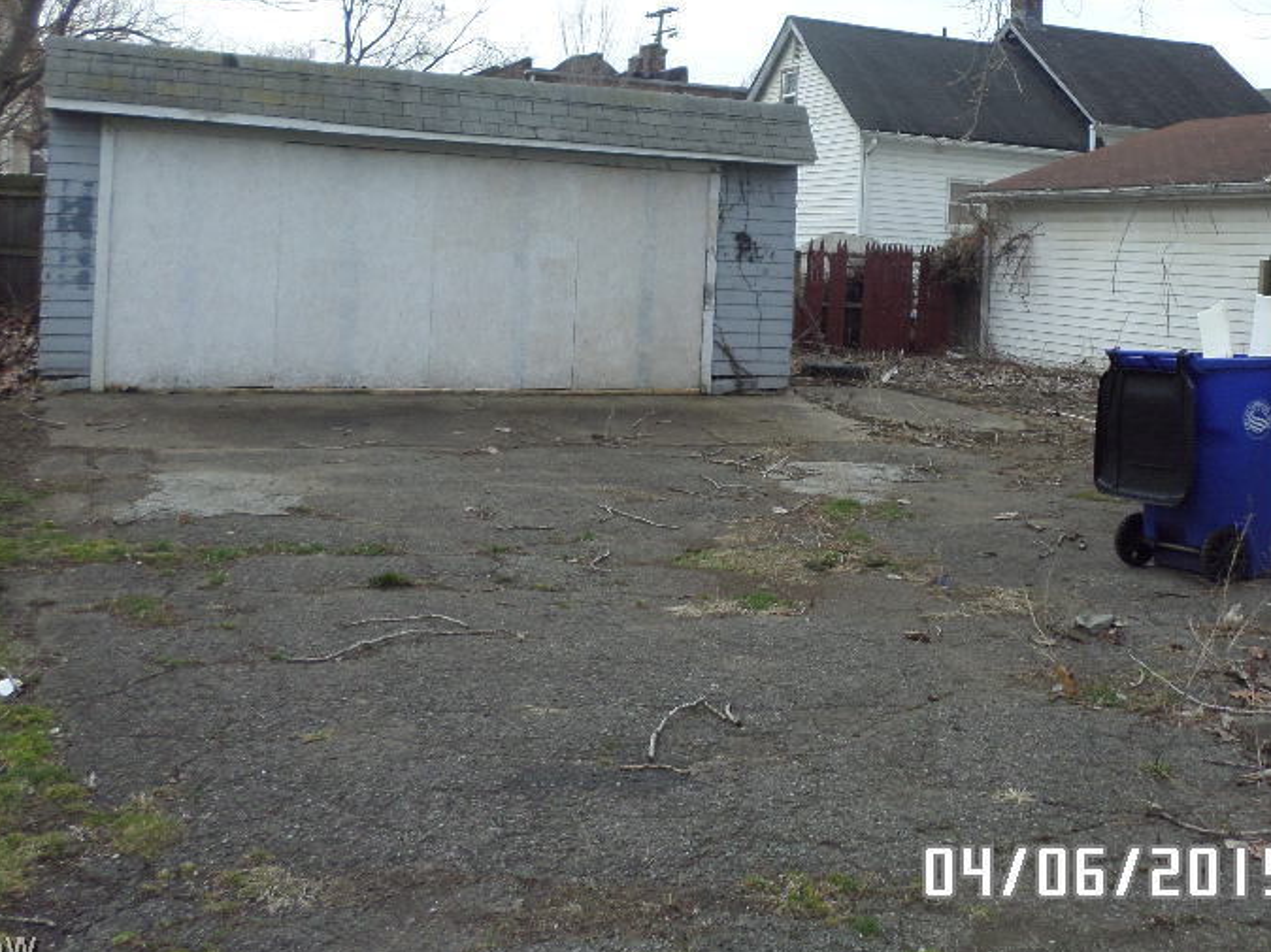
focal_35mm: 38
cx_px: 807
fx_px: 1395
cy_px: 253
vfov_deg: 36.9
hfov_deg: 48.5
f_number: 2.5
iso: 80
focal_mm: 4.5
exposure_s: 1/500
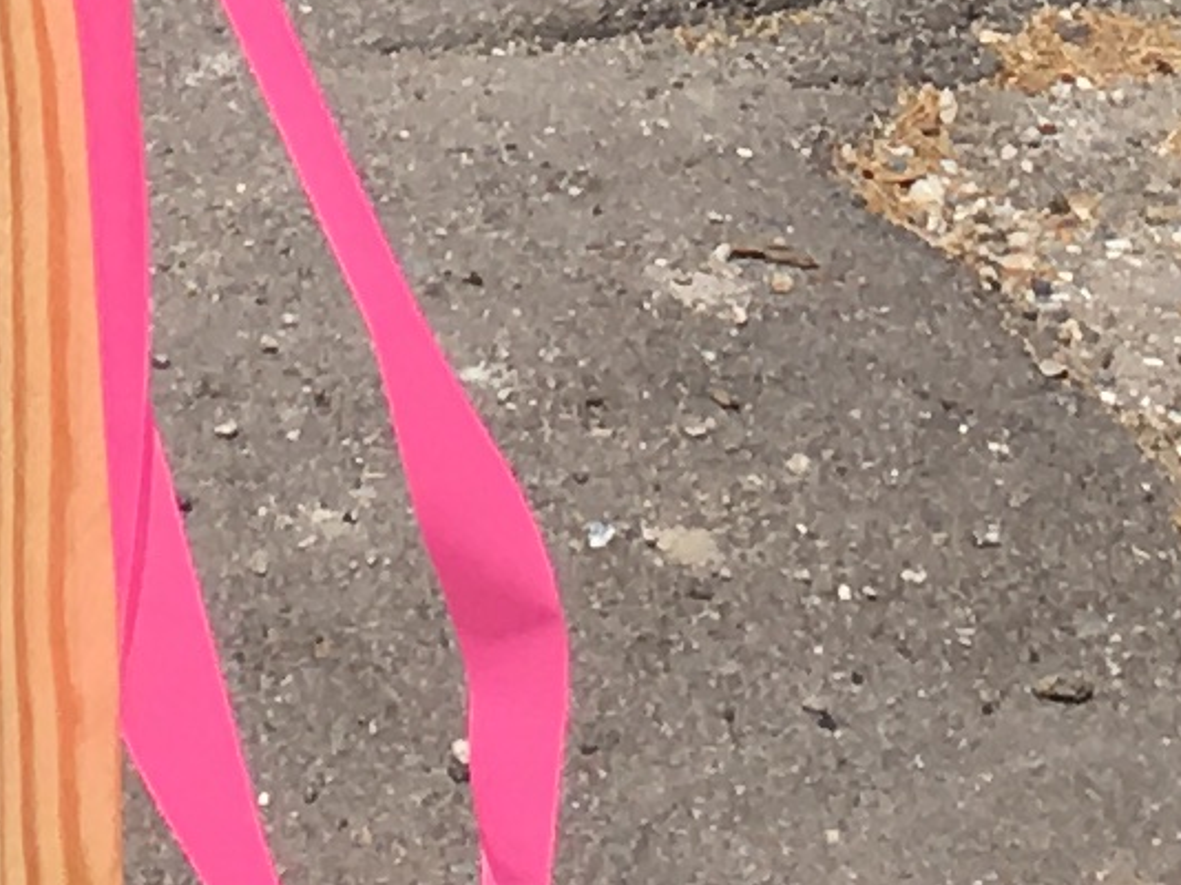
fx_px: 7468
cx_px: 1241
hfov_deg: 9.0
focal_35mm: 219
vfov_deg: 6.1
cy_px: -2142
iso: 25
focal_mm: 4.15
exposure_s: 1/2404
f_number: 2.2
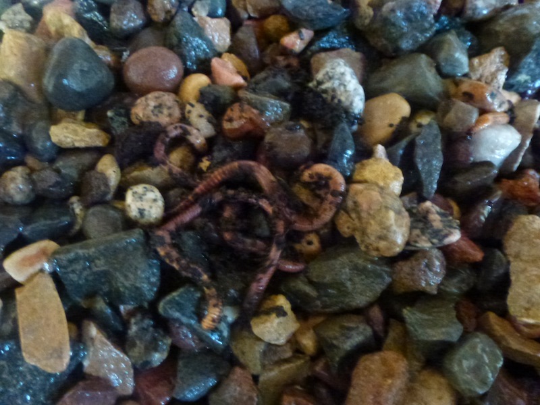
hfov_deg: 71.6
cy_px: 202
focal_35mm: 24
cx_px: 270
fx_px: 374
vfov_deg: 56.8
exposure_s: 1/4
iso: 1600
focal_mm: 4.3
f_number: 3.3
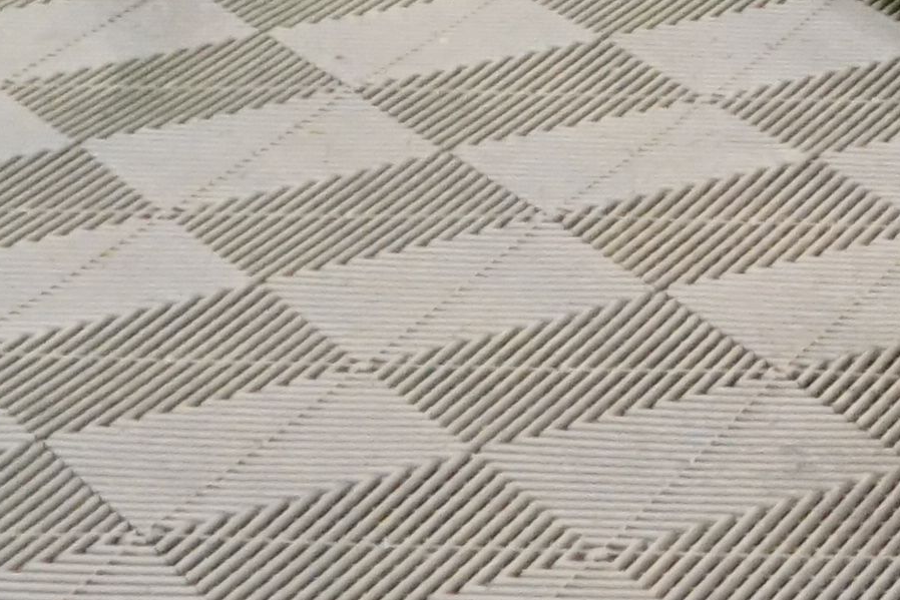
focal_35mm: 187
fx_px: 4675
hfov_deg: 9.1
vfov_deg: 6.7
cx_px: 2611
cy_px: -1204
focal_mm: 28
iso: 6400
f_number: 20
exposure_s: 1/15
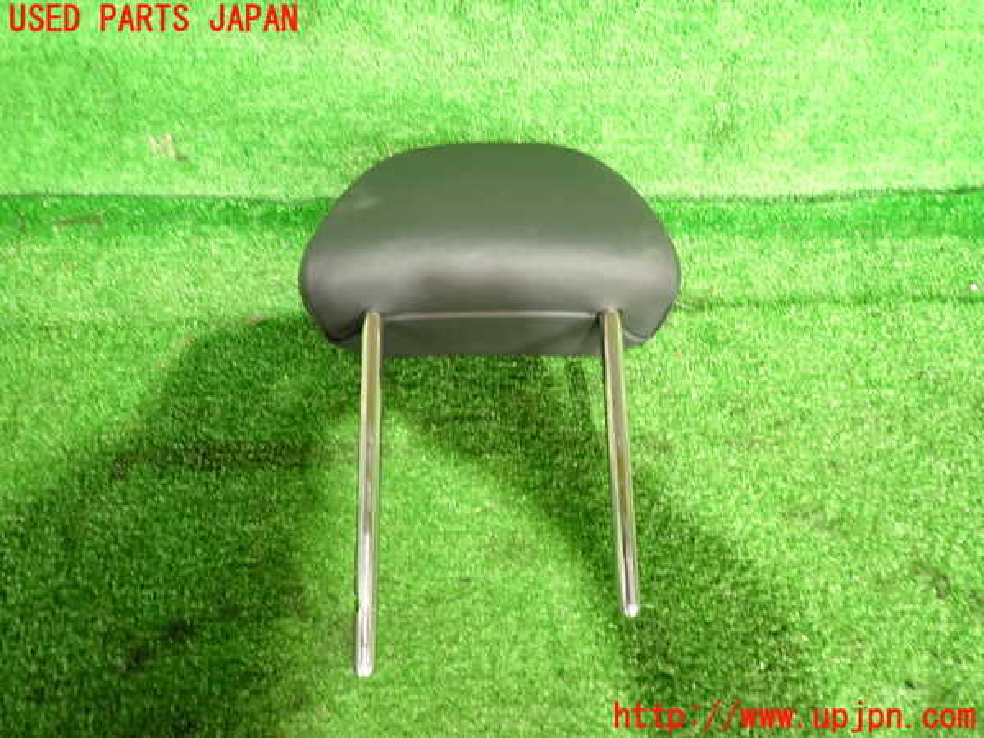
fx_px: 711
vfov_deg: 54.9
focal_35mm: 25
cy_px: 369
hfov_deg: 69.4
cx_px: 492
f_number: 2
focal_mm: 4.5
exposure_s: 1/25
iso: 800
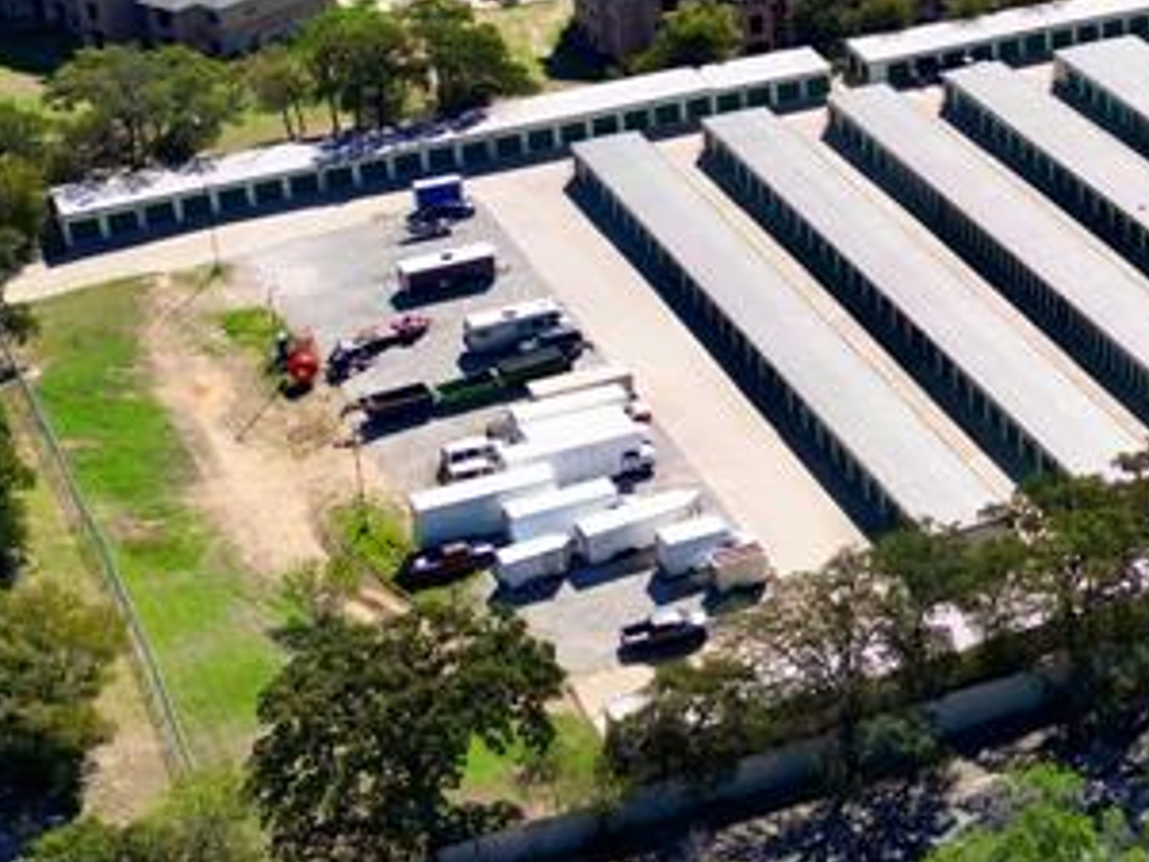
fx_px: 2722
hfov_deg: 22.2
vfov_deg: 17.7
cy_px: 80
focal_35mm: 82
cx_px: 1329
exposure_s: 1/2000
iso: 100
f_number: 1.7
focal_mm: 6.72
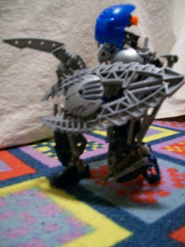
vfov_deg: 51.4
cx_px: 92
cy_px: 124
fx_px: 257
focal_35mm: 36
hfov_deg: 39.7
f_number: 2.7
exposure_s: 1/8
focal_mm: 6
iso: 160
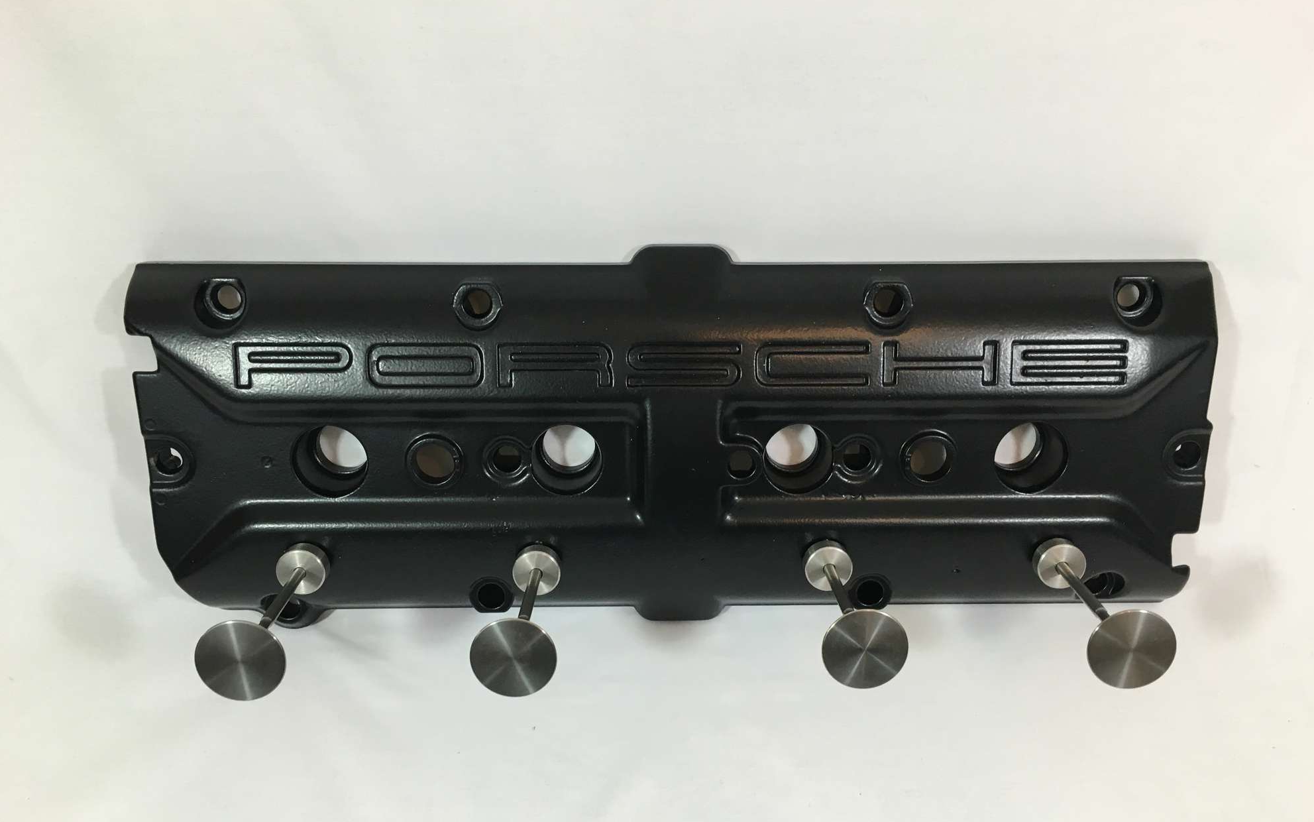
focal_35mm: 31
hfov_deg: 61.2
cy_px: 472
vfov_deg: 40.5
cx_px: 661
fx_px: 1110
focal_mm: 4.15
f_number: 2.2
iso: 50
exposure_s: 1/33
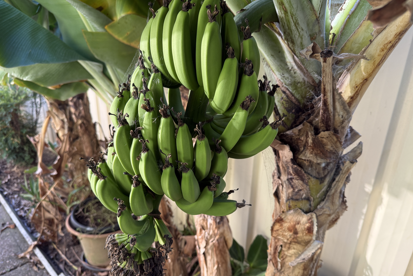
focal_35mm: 25
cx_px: 207
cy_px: 154
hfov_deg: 71.5
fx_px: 287
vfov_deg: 51.2
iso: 125
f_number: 1.78
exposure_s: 1/188
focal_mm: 6.76
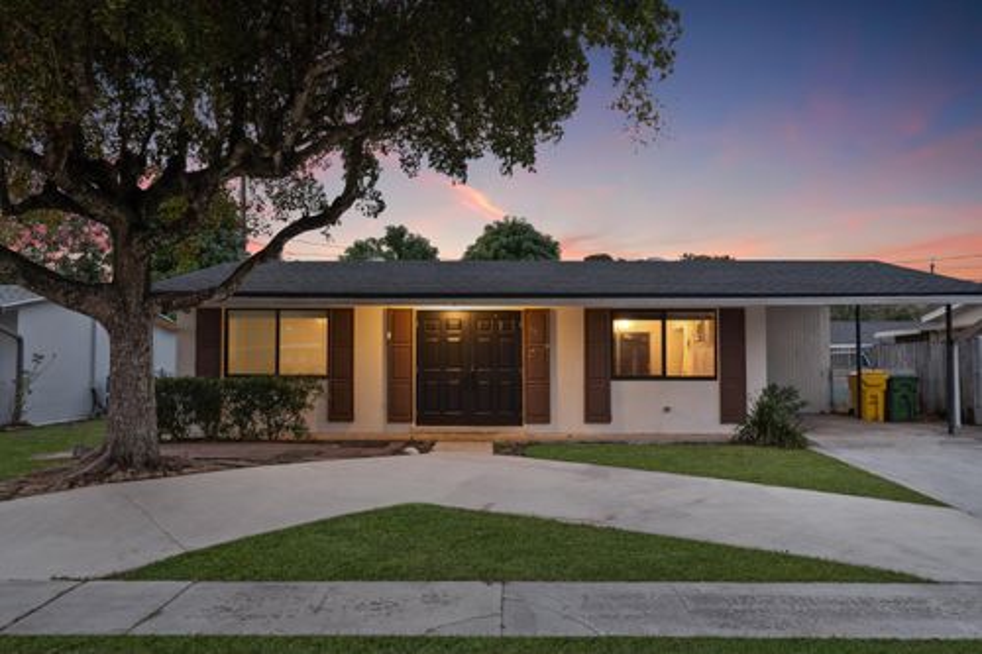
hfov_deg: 58.7
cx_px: 491
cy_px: 327
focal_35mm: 32
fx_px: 873
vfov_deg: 41.1
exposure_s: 1/2.5
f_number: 8
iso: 400
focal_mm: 32
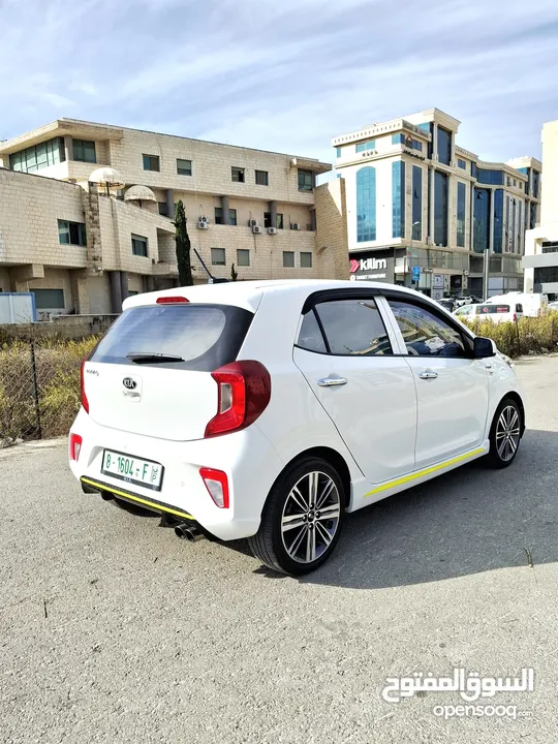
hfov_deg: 58.9
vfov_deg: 73.9
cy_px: 372
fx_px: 494
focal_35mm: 23
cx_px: 279
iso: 50
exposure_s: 1/2500
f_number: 1.8
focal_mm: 5.54
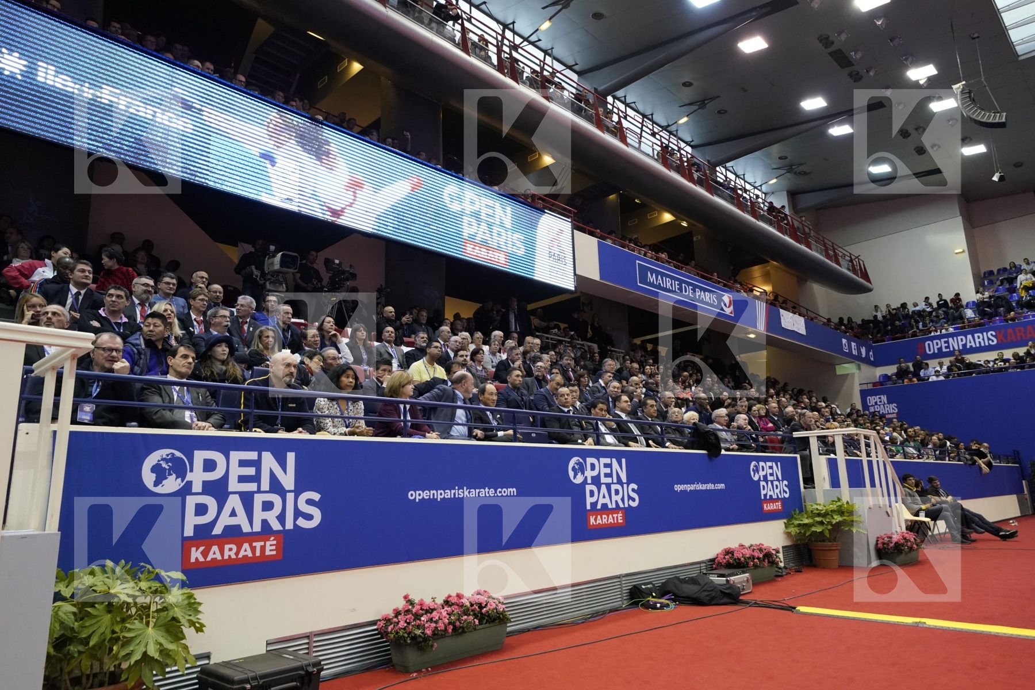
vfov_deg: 53.1
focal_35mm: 24
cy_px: 345
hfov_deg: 73.7
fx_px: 690
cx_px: 518
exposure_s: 1/250
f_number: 4
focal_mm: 24
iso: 3200
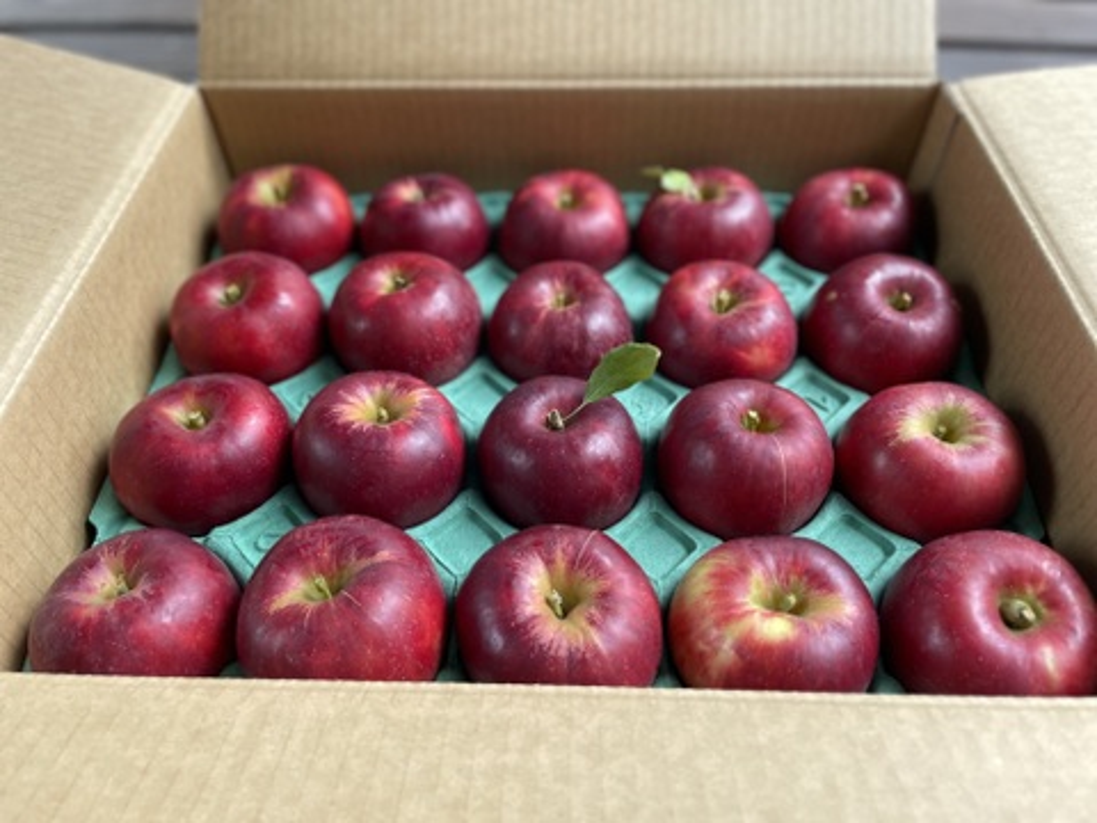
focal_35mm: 26
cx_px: 548
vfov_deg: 53.1
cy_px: 412
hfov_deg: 67.3
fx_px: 824
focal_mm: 4.2
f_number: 1.6
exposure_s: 1/121
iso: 80
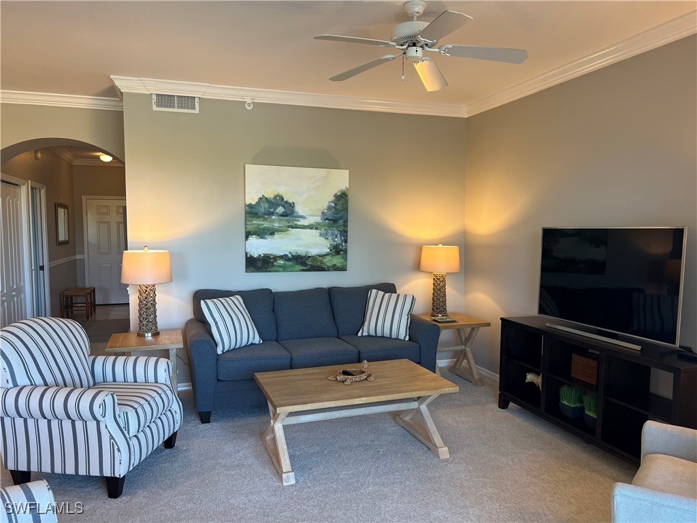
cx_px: 348
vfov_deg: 53.1
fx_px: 524
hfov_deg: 67.3
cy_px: 262
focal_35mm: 26
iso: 125
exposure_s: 1/120
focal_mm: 5.7
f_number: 1.5
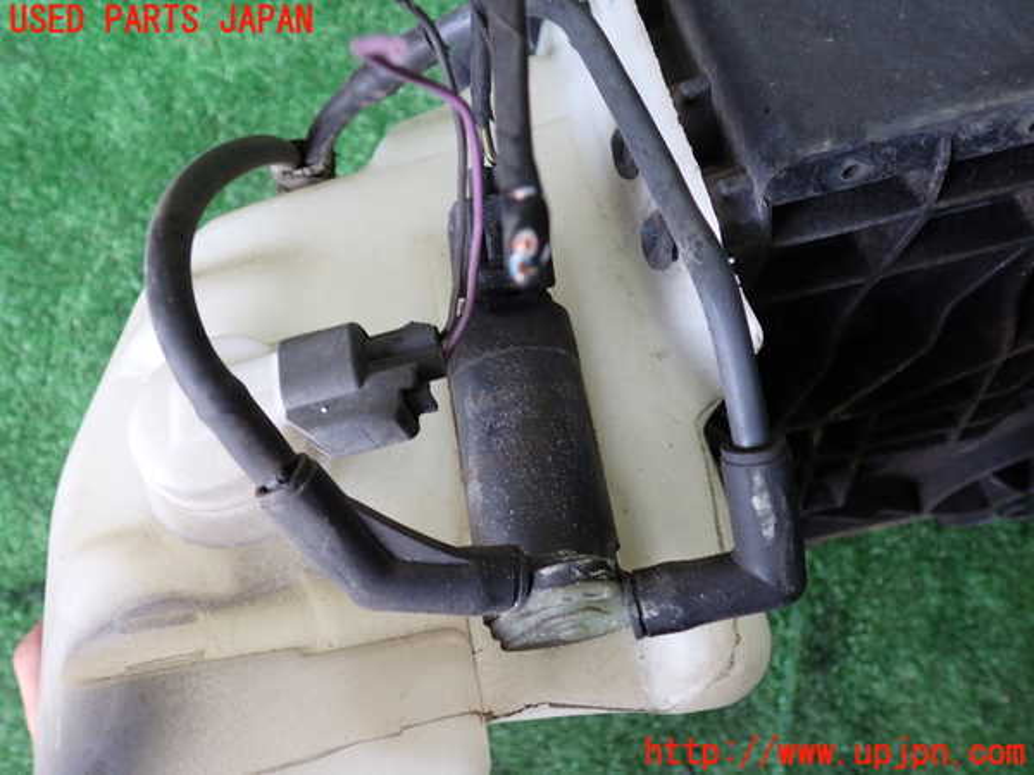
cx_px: 517
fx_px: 896
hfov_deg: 60.0
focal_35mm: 30
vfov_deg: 46.8
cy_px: 388
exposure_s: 1/60
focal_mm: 5.4
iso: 200
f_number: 2.3
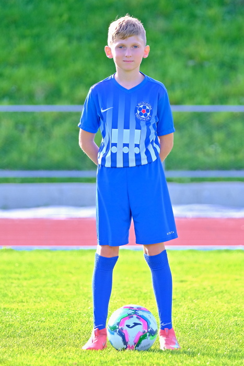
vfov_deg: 11.5
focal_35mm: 179
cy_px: 183
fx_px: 1821
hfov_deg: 7.7
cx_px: 122
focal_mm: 119.2
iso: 320
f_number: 2.8
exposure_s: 1/480
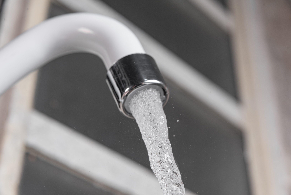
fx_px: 687
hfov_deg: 23.9
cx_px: 146
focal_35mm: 85
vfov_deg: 16.1
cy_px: 98
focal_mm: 85
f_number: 8
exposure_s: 1/125
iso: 640
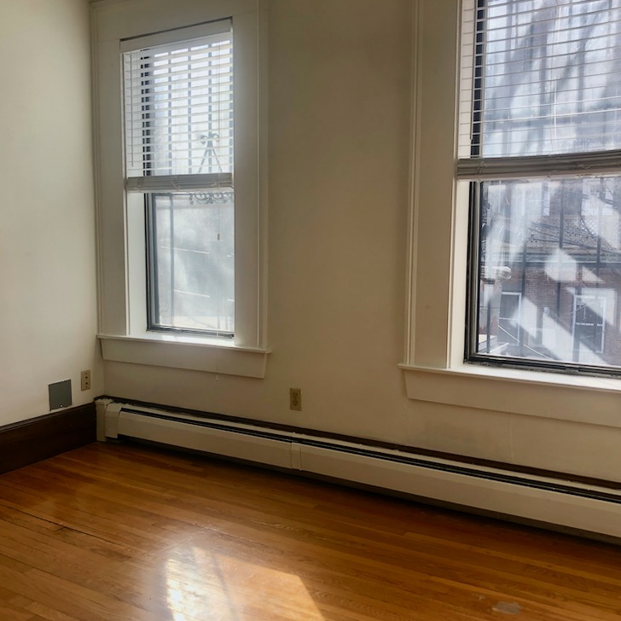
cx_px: 289
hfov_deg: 48.4
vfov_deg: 48.5
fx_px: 690
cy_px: 312
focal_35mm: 34
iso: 20
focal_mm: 3.99
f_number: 1.8
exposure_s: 1/132
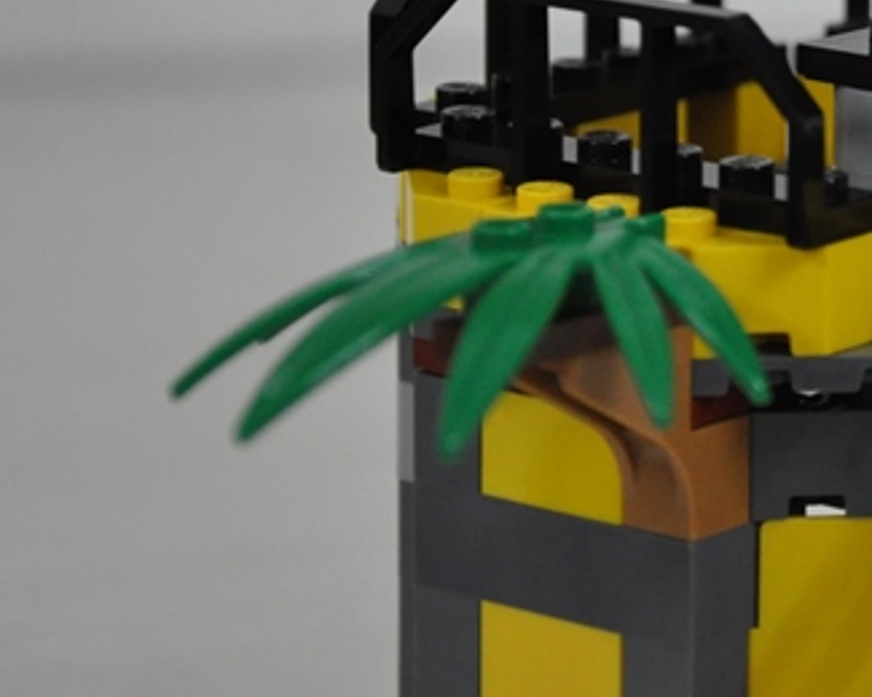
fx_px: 5574
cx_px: 920
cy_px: -8
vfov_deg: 7.1
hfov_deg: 8.9
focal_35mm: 216
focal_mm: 62
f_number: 5.3
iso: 1250
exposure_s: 1/30
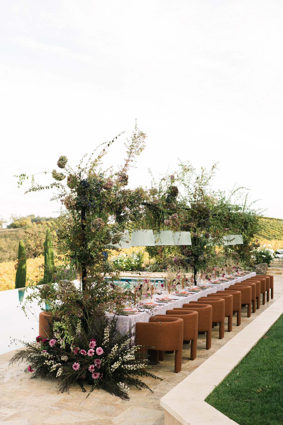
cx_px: 142
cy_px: 212
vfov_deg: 54.4
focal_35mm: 35
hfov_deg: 37.9
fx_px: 413
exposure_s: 1/500
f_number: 3.5
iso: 250
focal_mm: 35
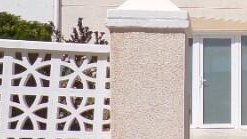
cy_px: 64
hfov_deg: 17.4
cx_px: 393
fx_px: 707
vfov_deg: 11.2
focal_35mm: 108
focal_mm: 4.3
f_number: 5.8
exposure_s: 1/680
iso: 80
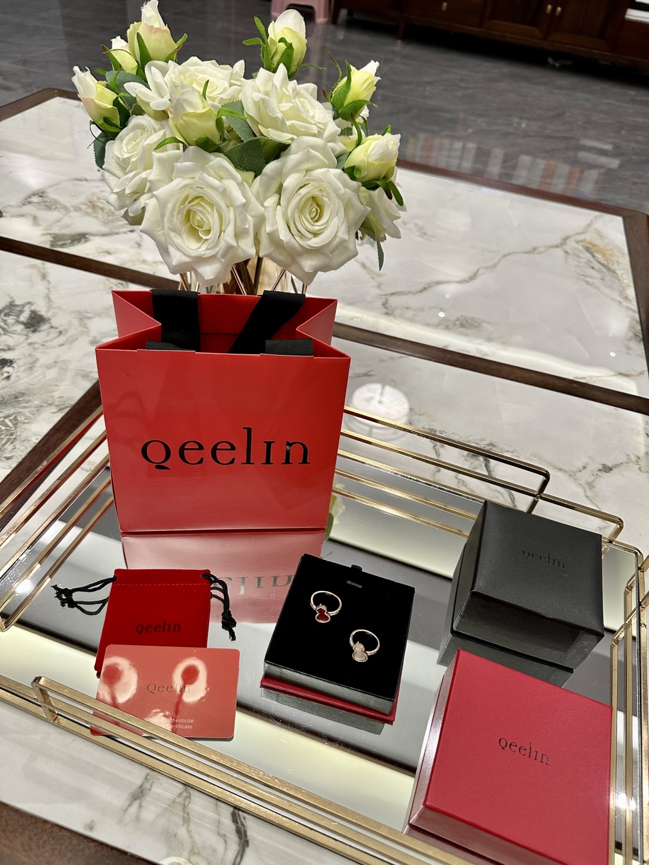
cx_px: 324
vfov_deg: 71.6
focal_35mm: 24
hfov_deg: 56.8
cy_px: 432
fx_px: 600
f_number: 1.78
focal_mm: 6.86
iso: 200
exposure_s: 1/100
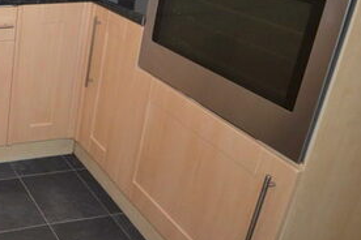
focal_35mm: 38
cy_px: 5
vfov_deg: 32.5
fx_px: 381
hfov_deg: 37.1
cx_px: -82
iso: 900
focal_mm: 10
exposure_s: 1/60
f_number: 4
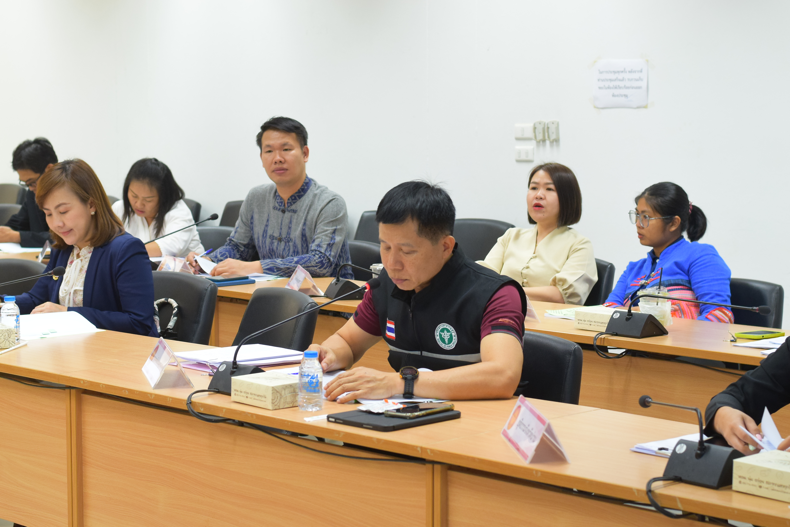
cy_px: 264
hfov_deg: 27.0
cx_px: 395
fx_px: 1646
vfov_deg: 18.2
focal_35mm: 75
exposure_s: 1/80
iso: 1250
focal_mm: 50
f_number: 4.5
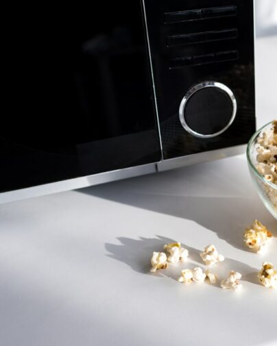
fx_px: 512
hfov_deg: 29.0
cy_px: 174
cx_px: 252
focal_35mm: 50
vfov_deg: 37.3
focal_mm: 35
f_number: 4
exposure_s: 1/250
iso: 100
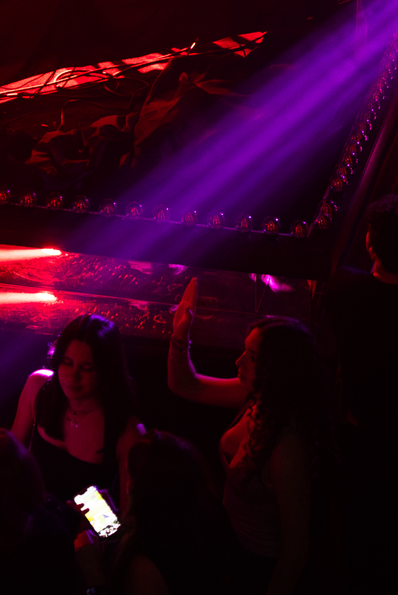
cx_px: 122
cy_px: -148
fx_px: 2218
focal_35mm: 134
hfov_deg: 10.2
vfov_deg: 14.7
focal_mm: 35
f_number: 1.2
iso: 4000
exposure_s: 1/200
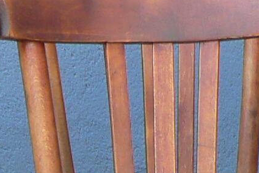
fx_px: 1626
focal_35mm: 226
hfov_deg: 9.1
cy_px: 443
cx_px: 16
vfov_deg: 5.8
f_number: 2.8
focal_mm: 6
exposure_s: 1/80
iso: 80
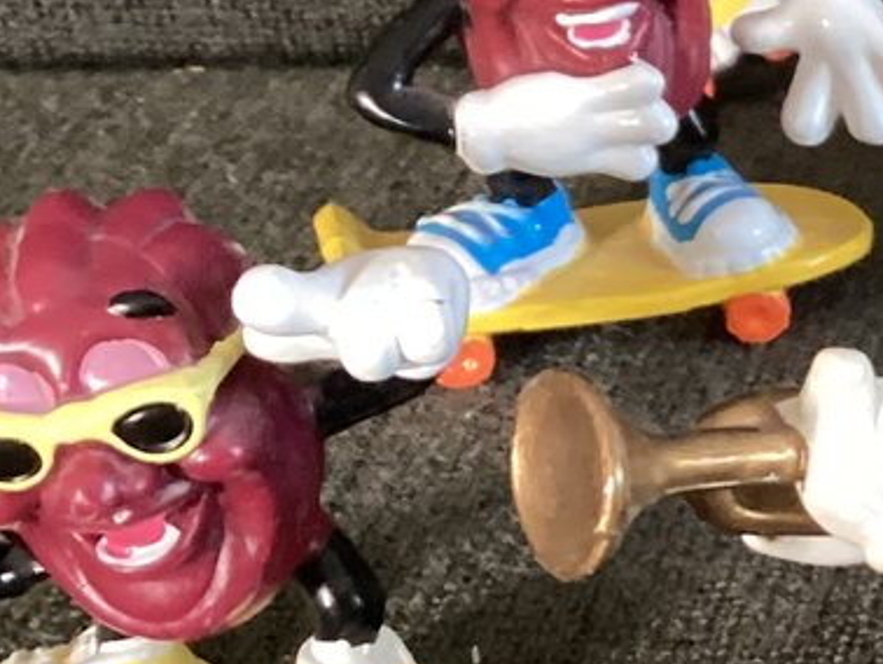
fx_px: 3165
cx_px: 1463
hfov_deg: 14.4
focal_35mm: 124
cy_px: 336
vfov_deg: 12.0
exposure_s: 1/33
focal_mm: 3.3
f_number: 2.4
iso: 400
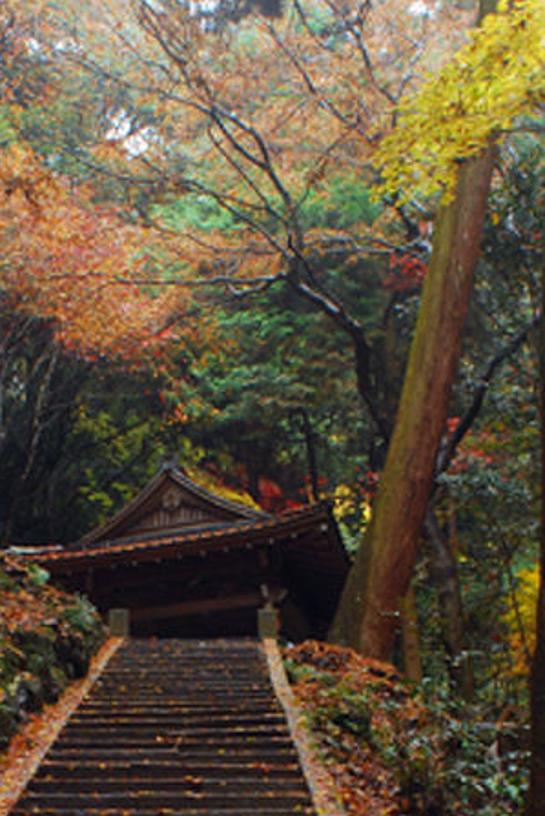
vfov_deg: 29.6
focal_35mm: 65
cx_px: 191
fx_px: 1475
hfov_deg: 20.9
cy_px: 736
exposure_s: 1/80
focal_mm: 20
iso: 400
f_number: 4.5
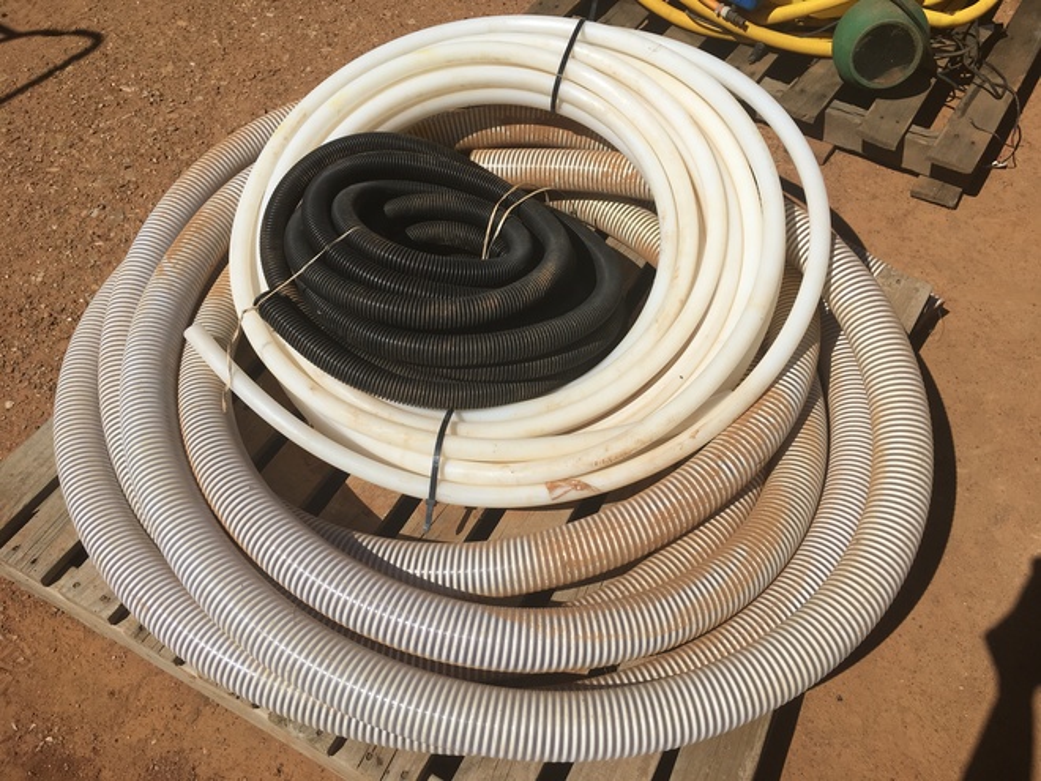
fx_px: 872
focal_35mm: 29
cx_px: 520
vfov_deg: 48.2
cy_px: 390
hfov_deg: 61.7
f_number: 2.2
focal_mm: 4.15
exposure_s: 1/4274
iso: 25
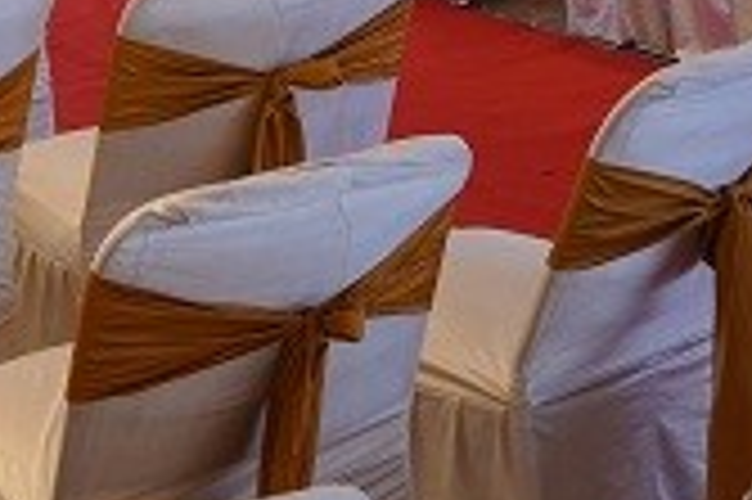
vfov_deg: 8.7
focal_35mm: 144
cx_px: 266
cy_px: -678
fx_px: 3005
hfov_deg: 14.2
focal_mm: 24
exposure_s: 1/100
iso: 800
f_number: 7.1
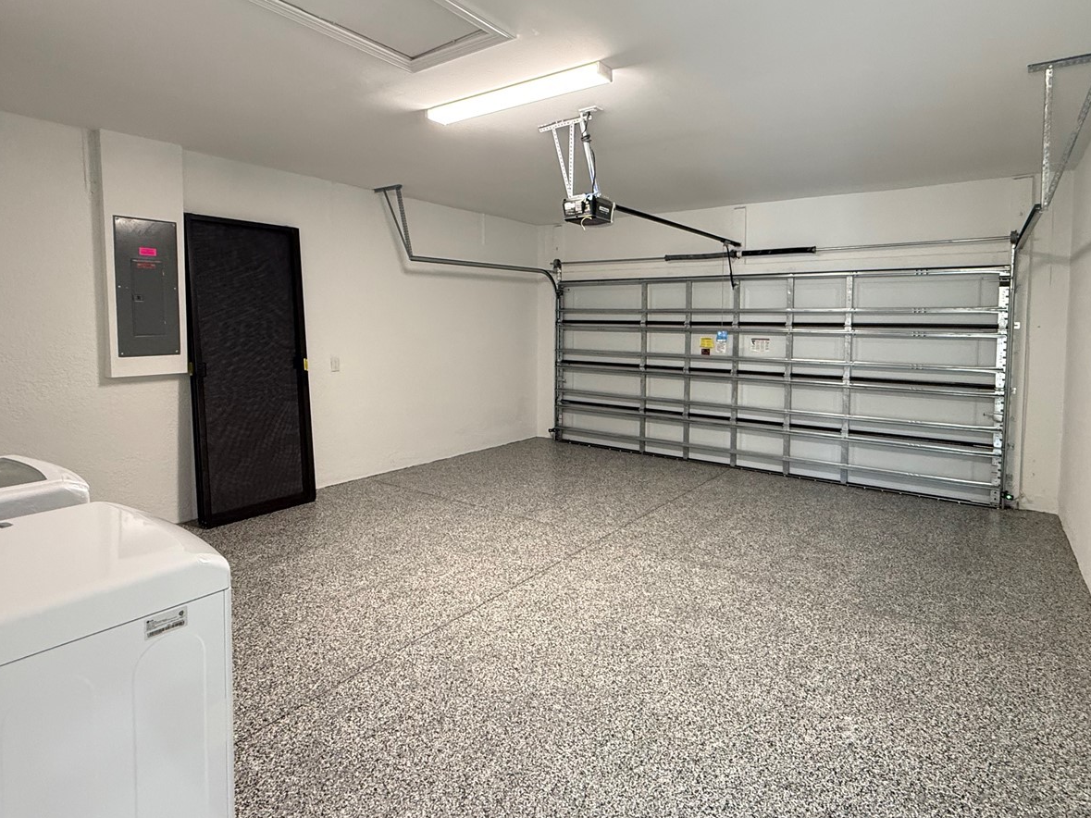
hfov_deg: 84.6
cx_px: 582
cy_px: 347
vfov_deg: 68.3
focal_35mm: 19
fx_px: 599
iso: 500
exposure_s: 1/60
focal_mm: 2.22
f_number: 2.2
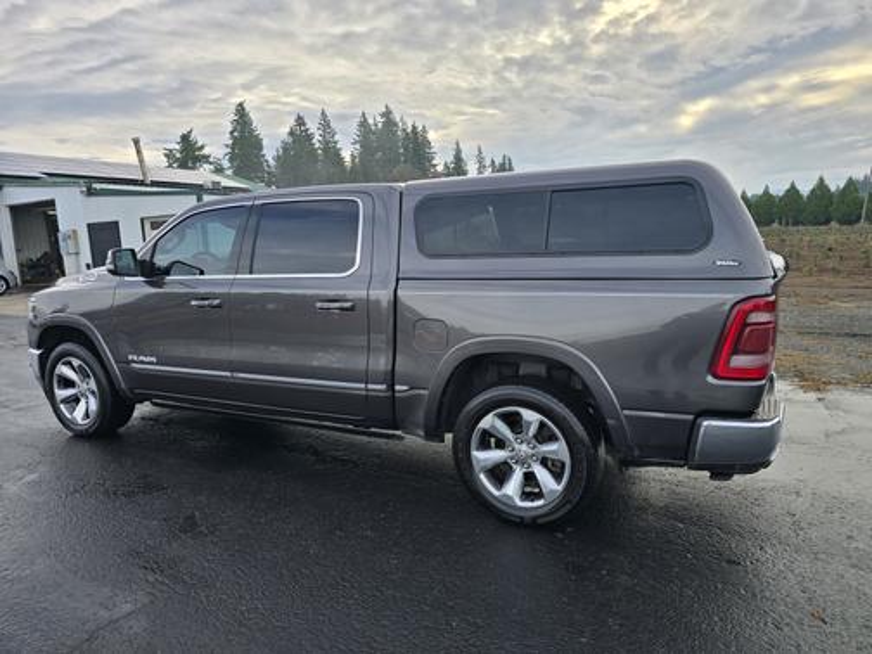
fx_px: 579
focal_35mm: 23
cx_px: 436
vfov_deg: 58.9
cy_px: 327
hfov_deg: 73.9
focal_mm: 6.3
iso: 12
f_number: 1.7
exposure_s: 1/443
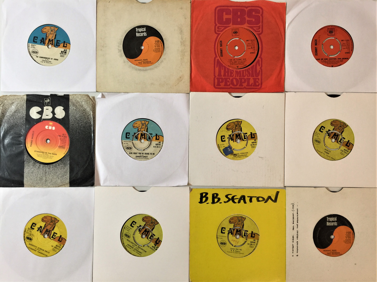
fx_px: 316
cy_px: 141
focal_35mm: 29
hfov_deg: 61.7
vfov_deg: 48.2
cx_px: 188
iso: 64
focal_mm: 4.15
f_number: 2.2
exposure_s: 1/33
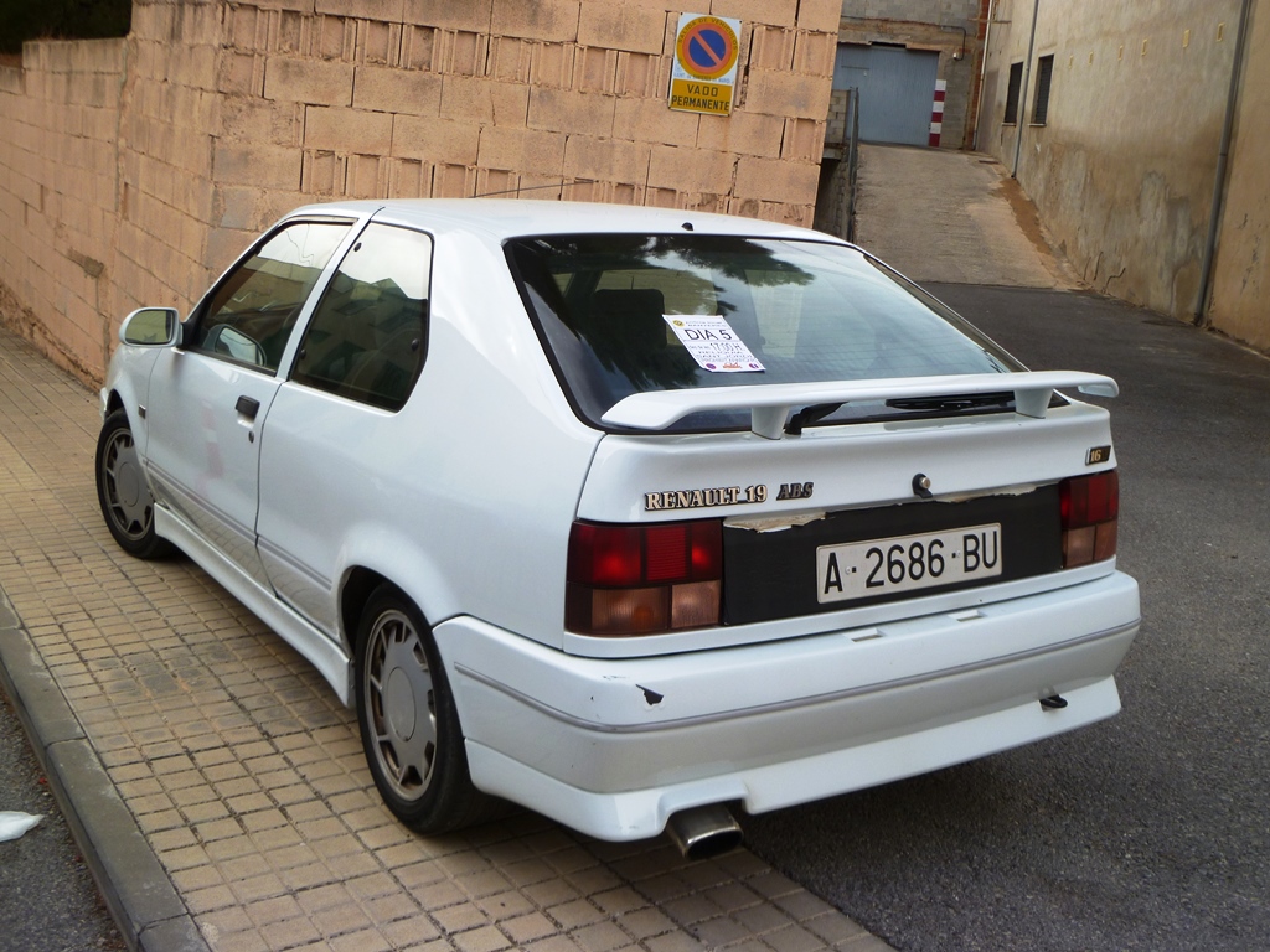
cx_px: 635
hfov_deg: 54.0
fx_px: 1247
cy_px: 476
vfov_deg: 41.8
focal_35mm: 34
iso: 80
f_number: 3.6
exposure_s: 1/200
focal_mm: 6.1
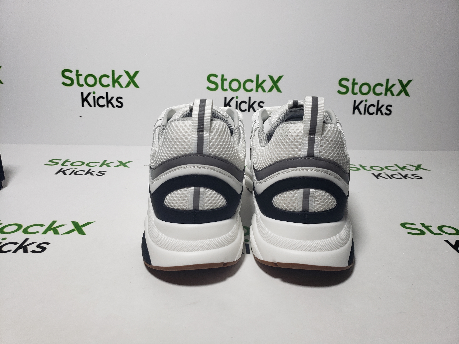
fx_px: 345
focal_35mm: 26
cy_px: 172
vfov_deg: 53.1
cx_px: 230
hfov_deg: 67.3
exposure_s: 1/517
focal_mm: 4.3
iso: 50
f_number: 1.5
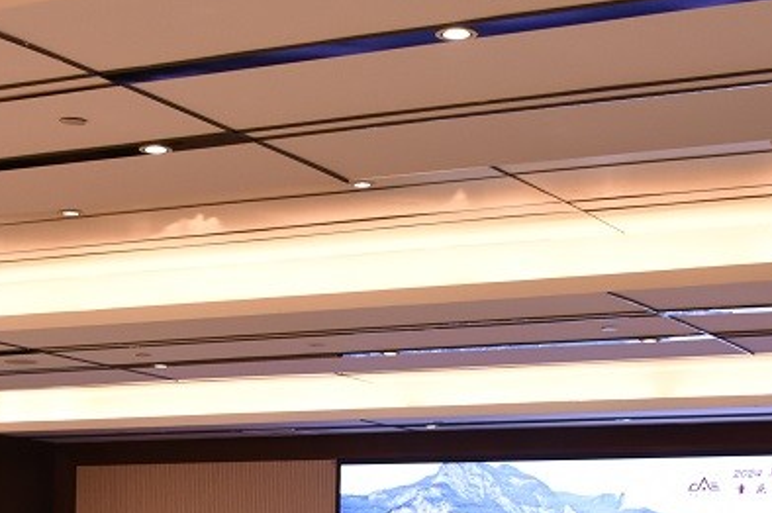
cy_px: 584
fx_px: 2228
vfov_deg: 12.9
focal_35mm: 104
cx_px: 206
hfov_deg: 19.5
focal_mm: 32
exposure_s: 1/125
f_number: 5.6
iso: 1600
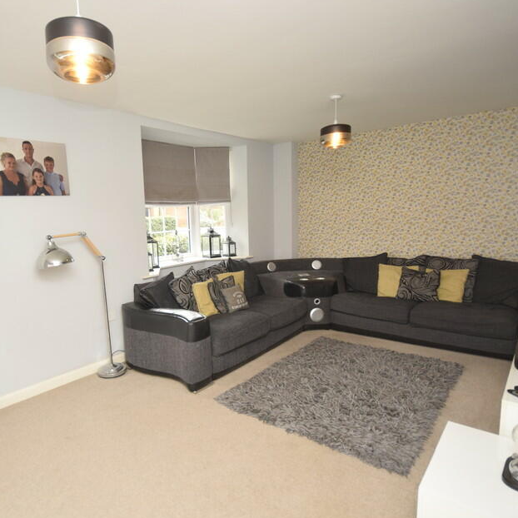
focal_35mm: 21
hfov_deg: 71.2
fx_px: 356
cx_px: 200
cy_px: 267
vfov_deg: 72.1
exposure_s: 1/60
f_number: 4
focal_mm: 10
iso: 800
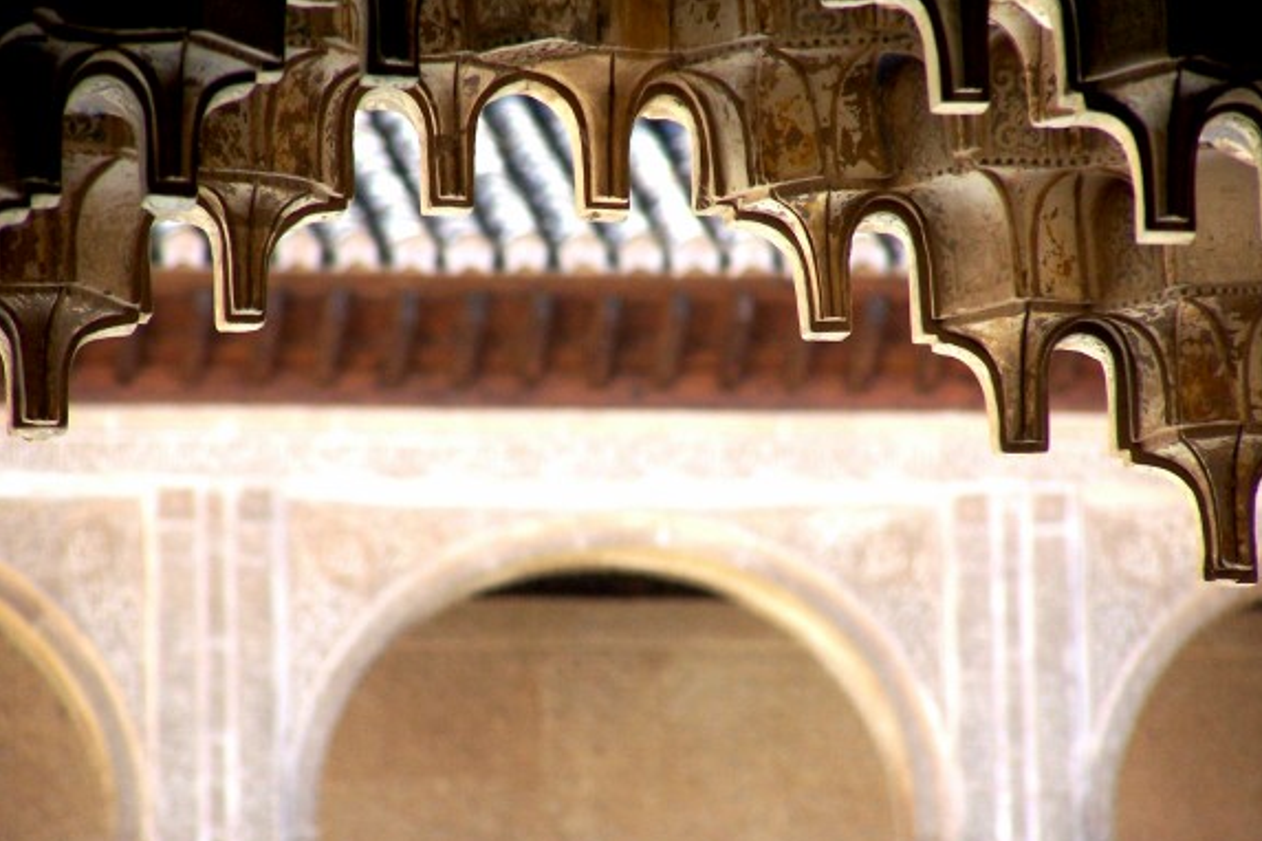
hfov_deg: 5.2
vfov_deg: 3.5
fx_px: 13916
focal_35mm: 397
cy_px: 432
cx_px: 632
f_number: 3.7
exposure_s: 1/350
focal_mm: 63
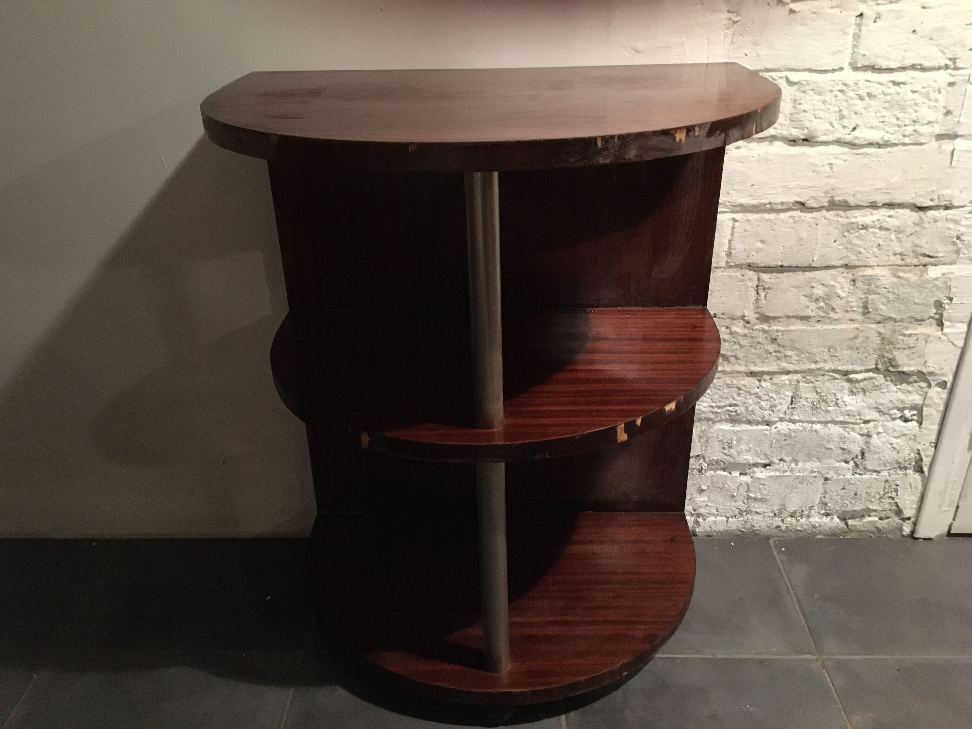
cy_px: 364
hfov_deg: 61.7
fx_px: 814
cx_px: 486
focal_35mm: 29
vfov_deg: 48.2
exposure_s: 1/17
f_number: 2.2
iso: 320
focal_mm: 4.15
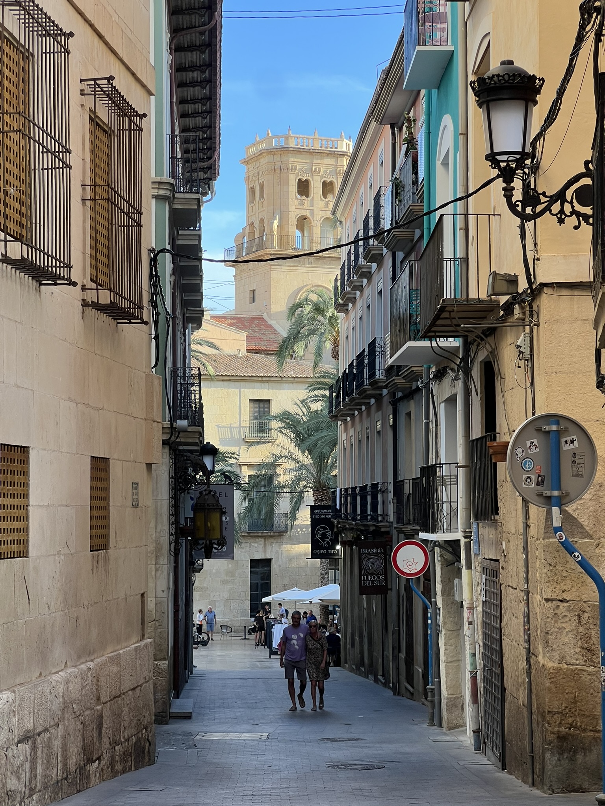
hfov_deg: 19.1
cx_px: 302
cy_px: 403
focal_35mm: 77
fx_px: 1794
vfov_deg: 25.3
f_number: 2.8
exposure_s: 1/99
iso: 32
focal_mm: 9
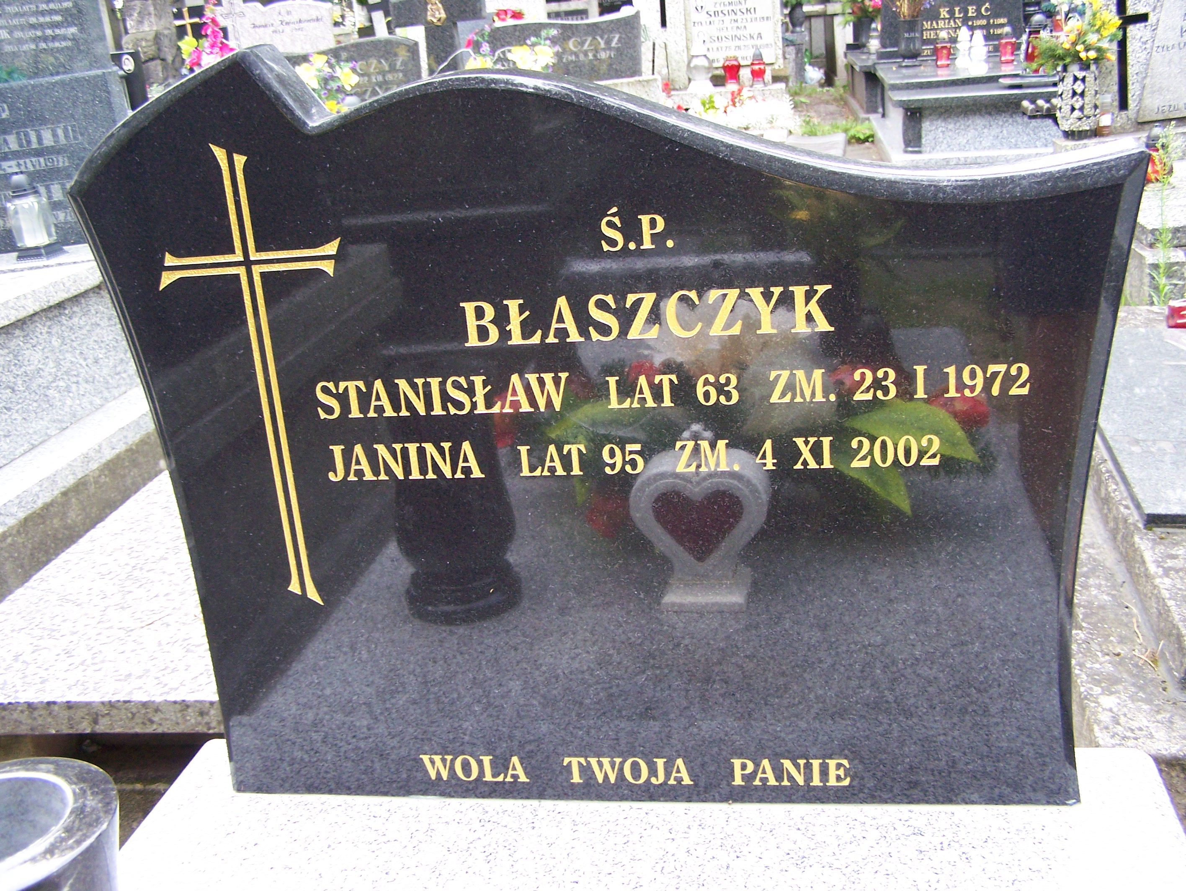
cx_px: 593
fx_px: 1303
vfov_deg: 37.8
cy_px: 446
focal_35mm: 38
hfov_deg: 48.9
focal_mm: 6.3
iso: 160
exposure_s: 1/80
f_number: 2.8
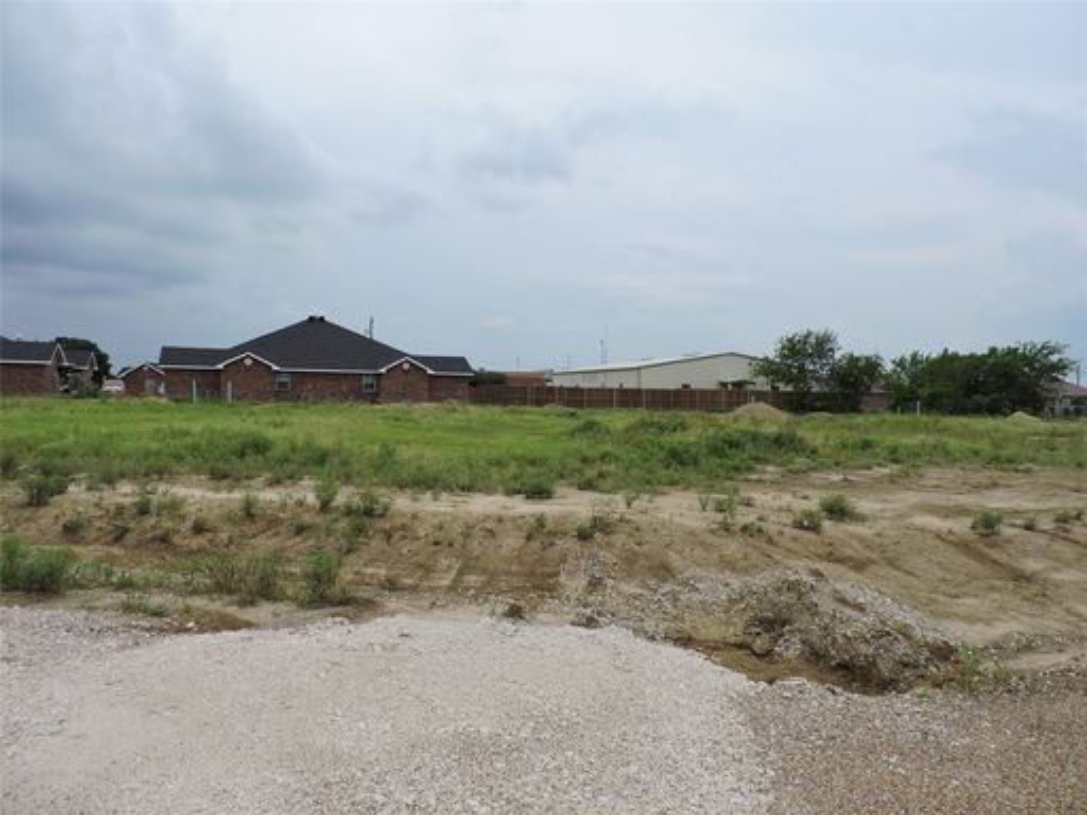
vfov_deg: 56.8
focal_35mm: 24
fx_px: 754
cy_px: 408
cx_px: 544
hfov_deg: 71.6
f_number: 3
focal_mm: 4.3
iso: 100
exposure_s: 1/1000
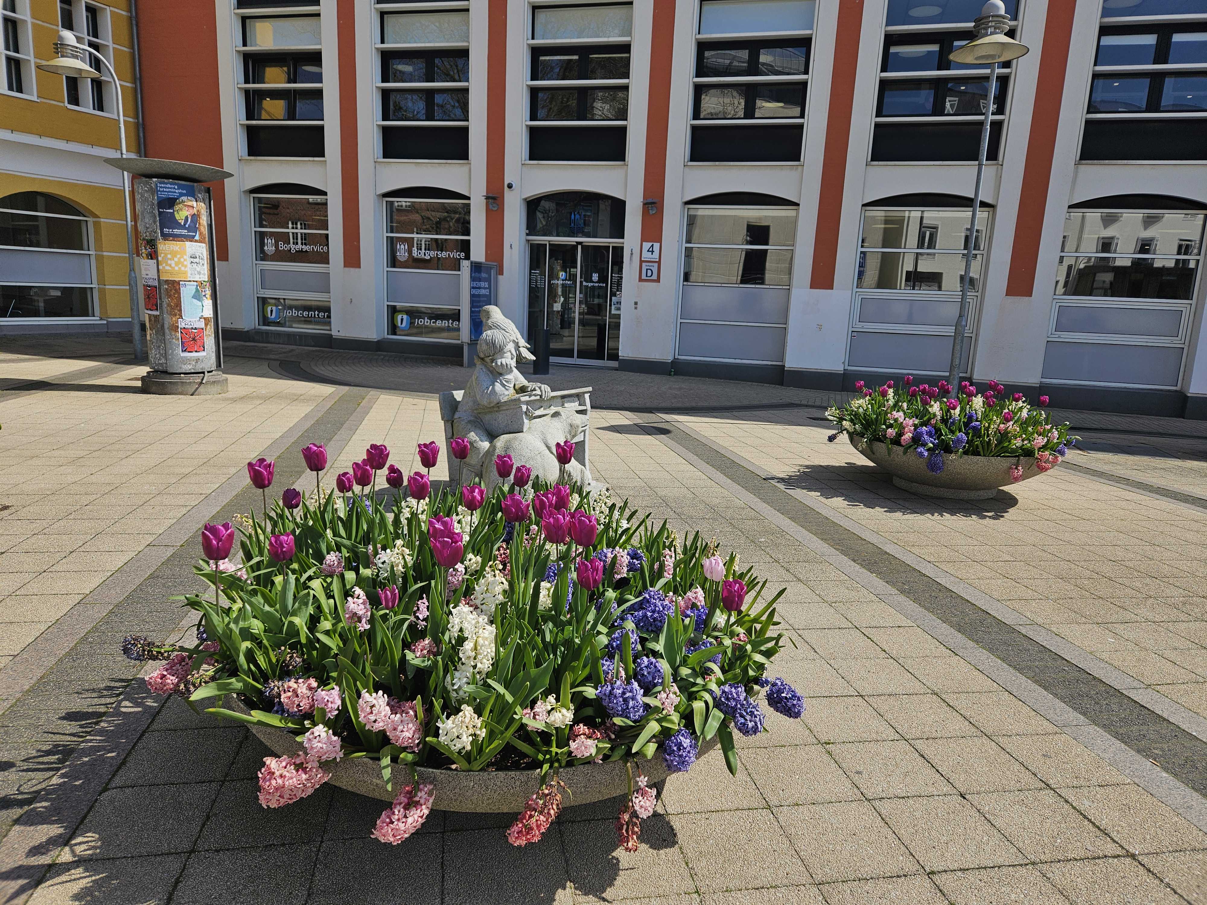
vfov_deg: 58.9
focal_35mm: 23
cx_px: 604
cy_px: 452
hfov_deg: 73.9
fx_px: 802
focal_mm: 5.4
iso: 25
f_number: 1.8
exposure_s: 1/1538
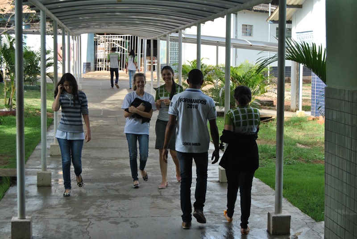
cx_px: 178
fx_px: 685
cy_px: 120
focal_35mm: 69
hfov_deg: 29.2
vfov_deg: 19.8
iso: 100
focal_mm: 46
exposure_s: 1/160
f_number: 6.3
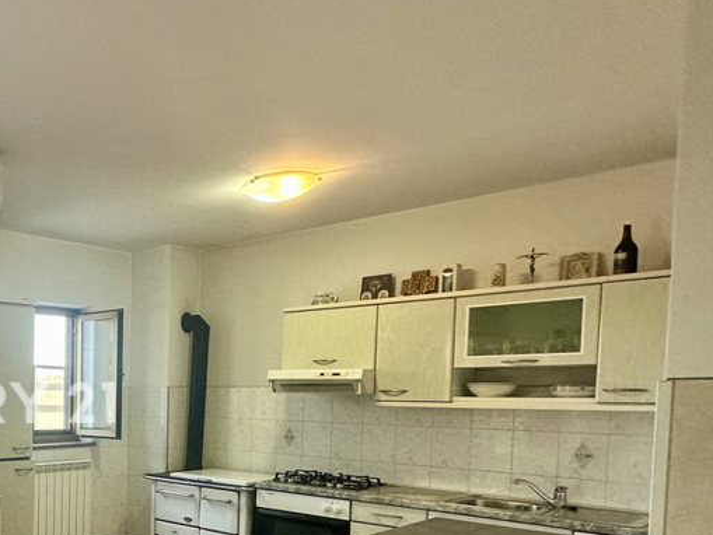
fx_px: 680
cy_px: 423
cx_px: -59
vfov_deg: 41.3
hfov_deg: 43.7
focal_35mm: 33
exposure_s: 1/99
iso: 80
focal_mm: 2.22
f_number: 2.2
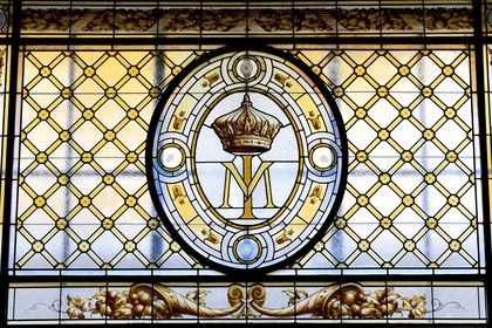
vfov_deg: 19.5
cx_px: 246
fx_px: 957
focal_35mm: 70
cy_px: 164
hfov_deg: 28.8
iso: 1250
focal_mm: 70
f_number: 10
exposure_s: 1/100
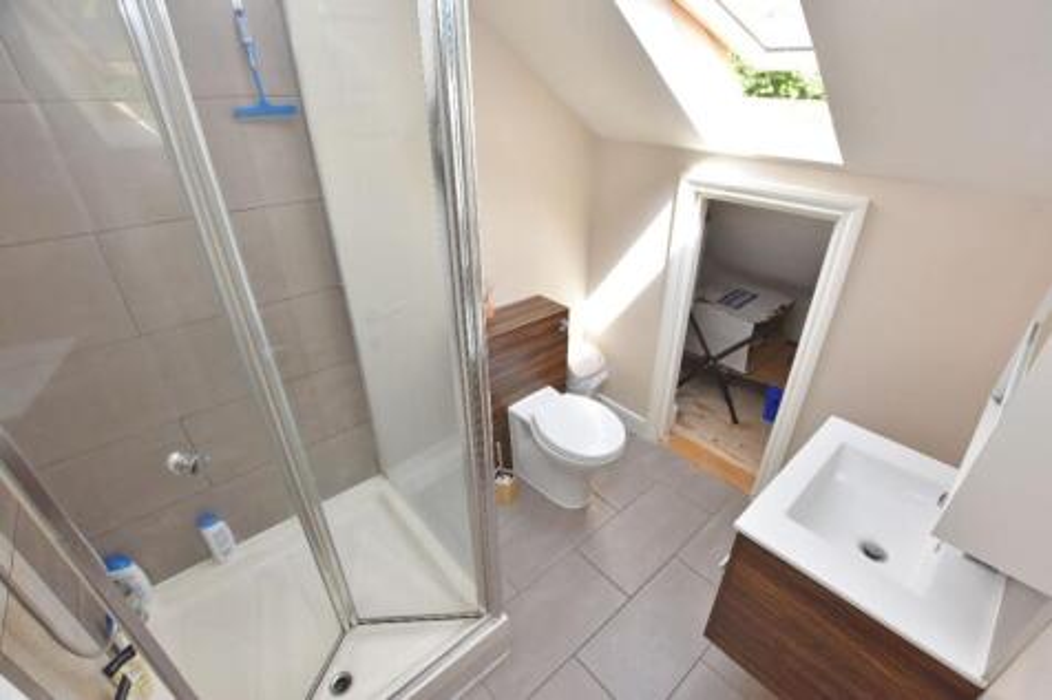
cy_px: 350
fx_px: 438
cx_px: 526
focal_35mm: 15
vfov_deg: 77.3
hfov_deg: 100.4
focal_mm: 10
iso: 450
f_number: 5
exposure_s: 1/200
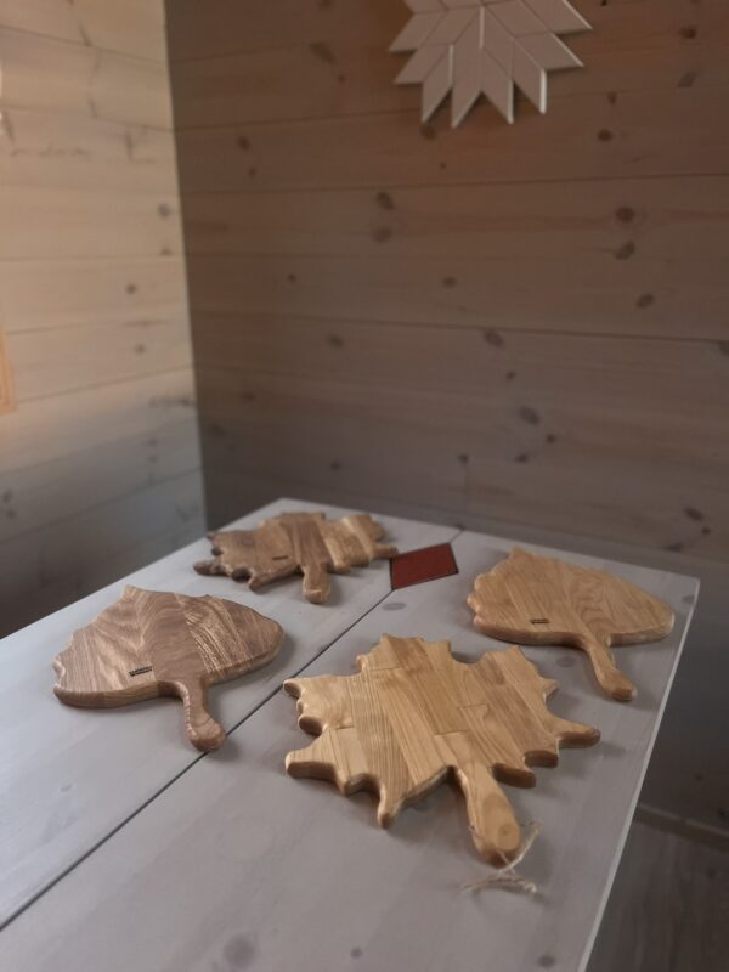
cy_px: 486
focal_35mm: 26
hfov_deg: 53.1
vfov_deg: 67.3
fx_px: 730
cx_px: 364
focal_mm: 5.1
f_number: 1.6
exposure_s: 1/37
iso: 640
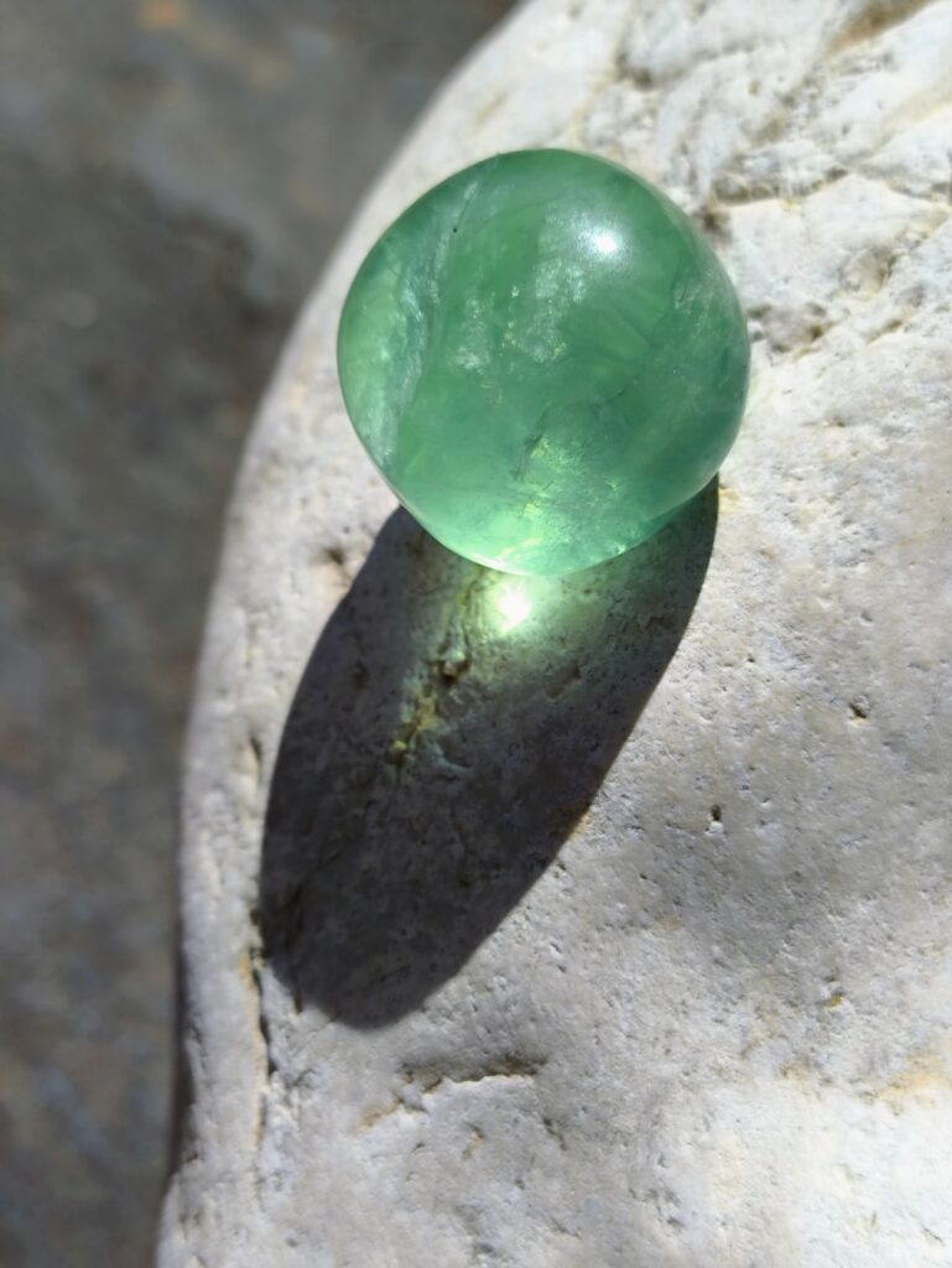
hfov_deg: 29.1
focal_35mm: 50
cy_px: 634
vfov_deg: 38.2
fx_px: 1832
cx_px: 476
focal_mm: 4.71
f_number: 1.7
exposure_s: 1/1802
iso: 50
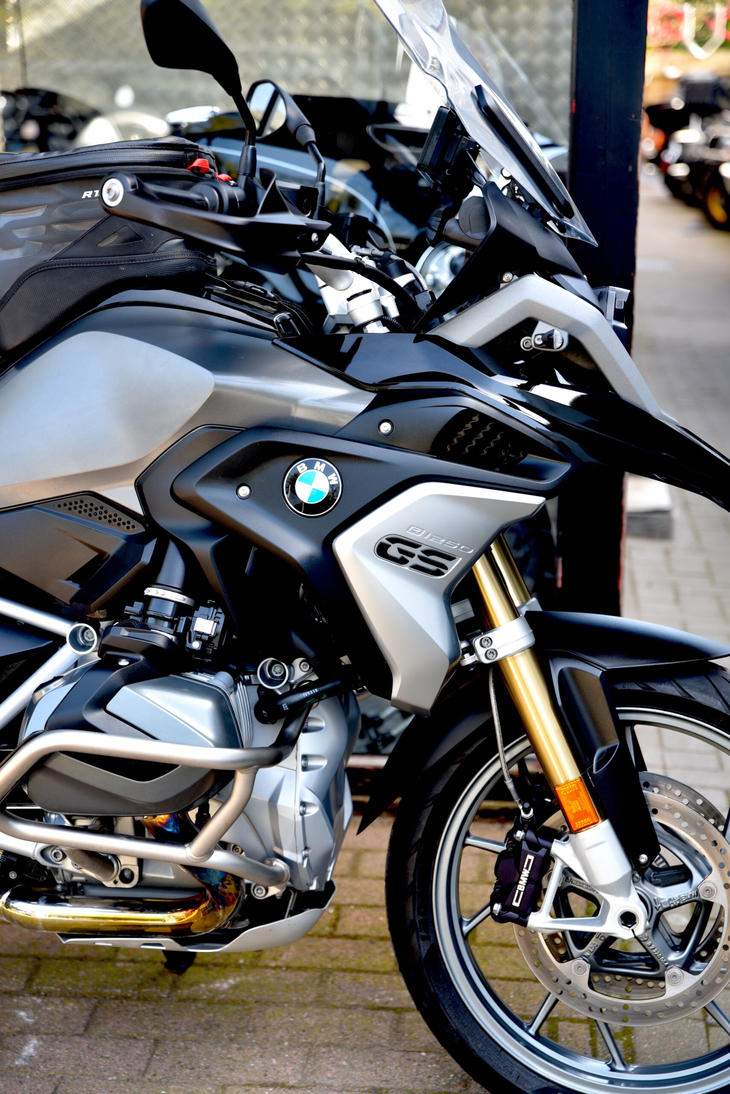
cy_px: 547
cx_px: 365
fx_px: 2127
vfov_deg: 28.8
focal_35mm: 70
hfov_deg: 19.5
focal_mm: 70
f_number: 3.5
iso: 100
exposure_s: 1/60
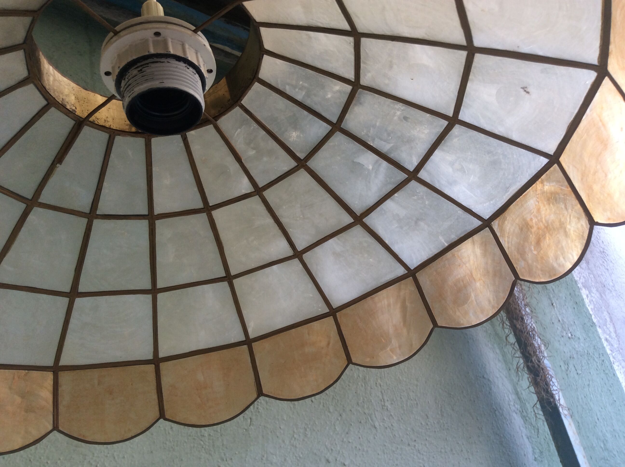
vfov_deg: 44.1
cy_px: 234
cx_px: 312
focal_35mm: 32
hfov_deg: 56.9
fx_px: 577
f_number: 2.4
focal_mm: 3.3
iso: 40
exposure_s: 1/33
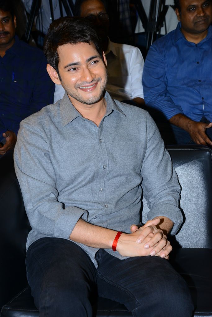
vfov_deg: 26.0
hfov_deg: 17.5
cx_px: 106
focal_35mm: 78
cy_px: 158
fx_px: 689
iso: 1250
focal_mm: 78
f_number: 8
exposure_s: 1/60
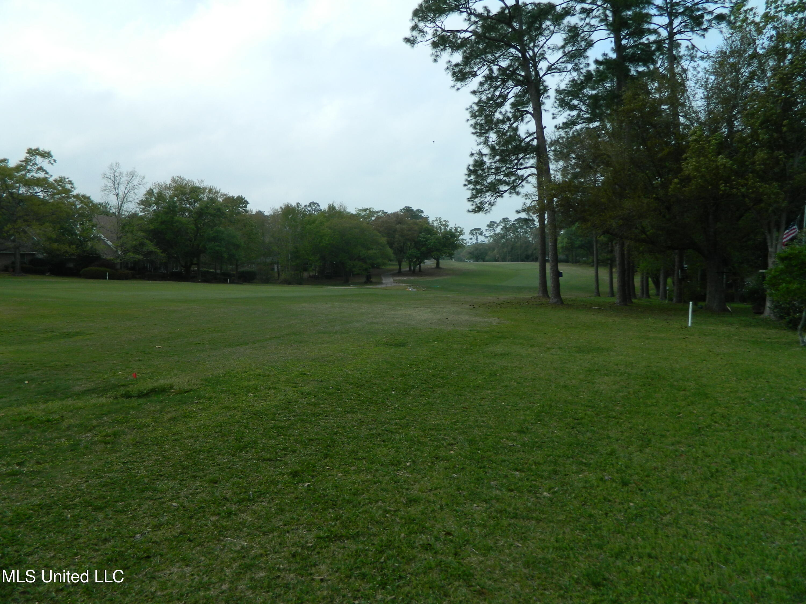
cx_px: 403
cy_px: 302
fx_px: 582
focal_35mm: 25
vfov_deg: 54.9
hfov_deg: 69.4
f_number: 3.1
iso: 80
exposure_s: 1/1000
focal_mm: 4.5
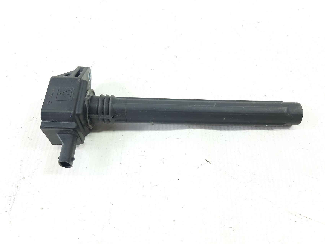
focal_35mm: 27
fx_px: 253
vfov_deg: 51.3
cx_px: 162
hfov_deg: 65.3
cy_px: 122
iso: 80
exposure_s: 1/50
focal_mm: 3.93
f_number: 1.7
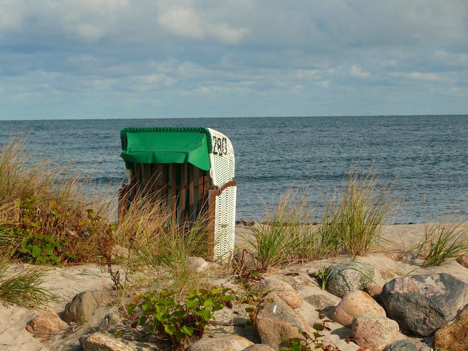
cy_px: 176
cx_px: 234
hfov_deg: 14.2
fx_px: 1879
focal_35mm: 139
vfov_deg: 10.7
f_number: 5.6
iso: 100
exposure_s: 1/200
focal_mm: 29.4
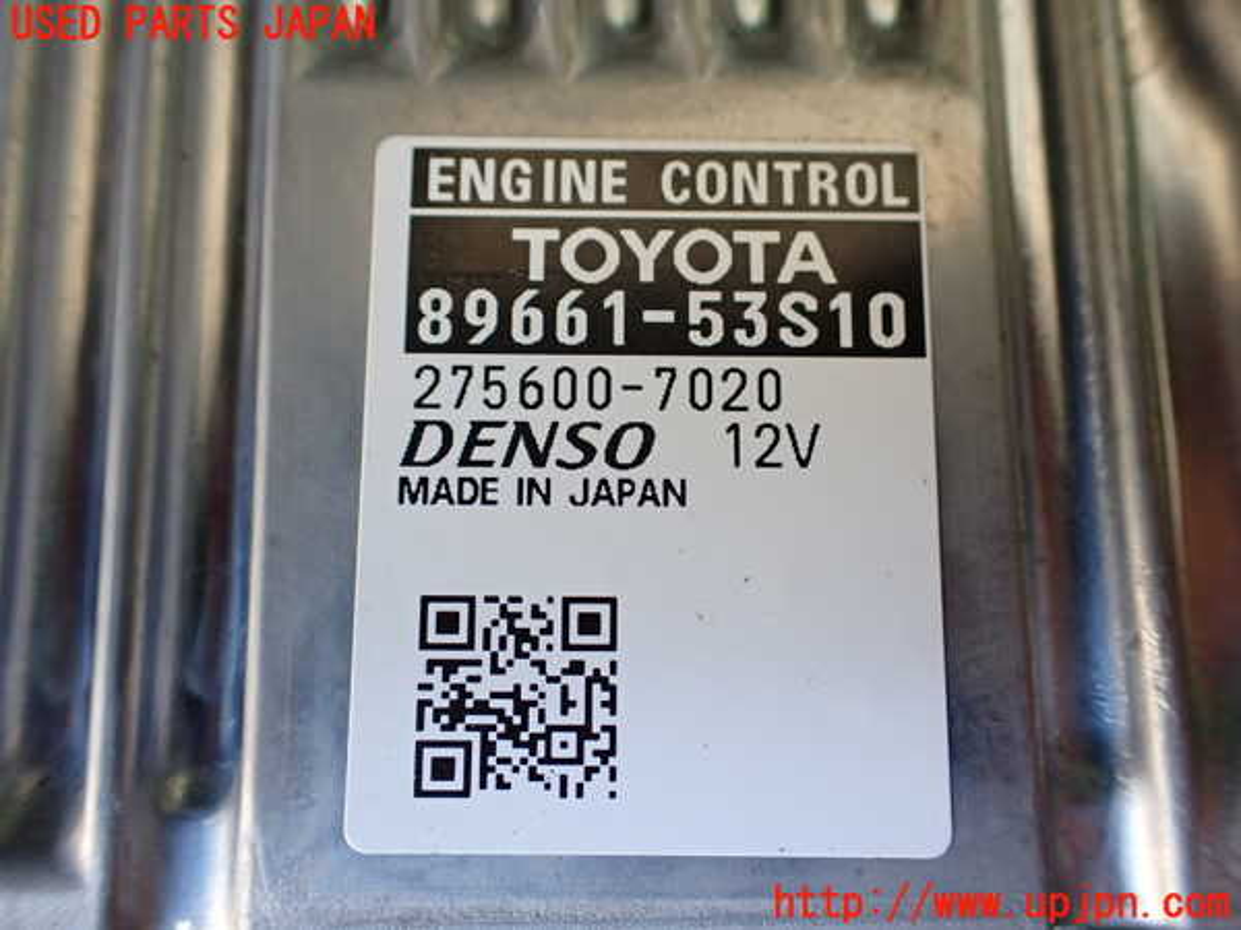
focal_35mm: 30
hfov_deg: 60.0
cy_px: 465
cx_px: 620
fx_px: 1076
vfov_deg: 46.8
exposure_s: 1/125
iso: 500
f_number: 2.3
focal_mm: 5.4
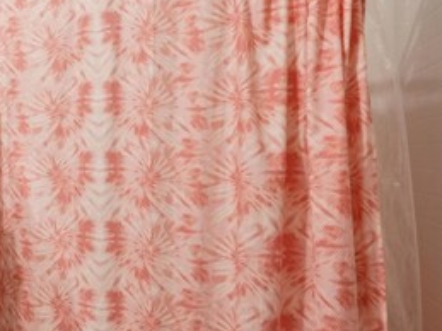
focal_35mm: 38
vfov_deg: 37.7
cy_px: 154
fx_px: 485
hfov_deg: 37.0
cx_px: -92
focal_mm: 16
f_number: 8
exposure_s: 1/6
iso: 400
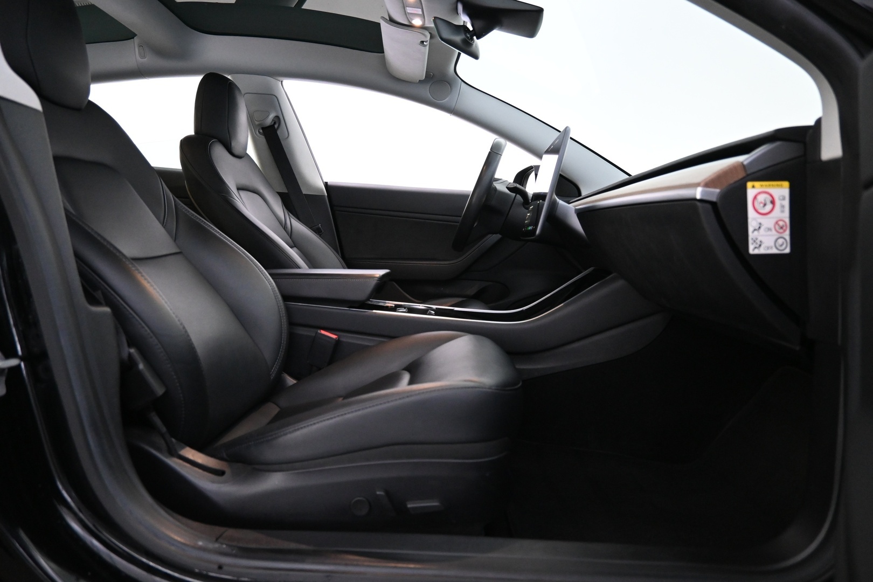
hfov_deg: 73.7
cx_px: 436
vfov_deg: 53.1
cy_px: 291
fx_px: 582
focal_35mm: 24
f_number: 3.5
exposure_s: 1/25
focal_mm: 16
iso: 2800
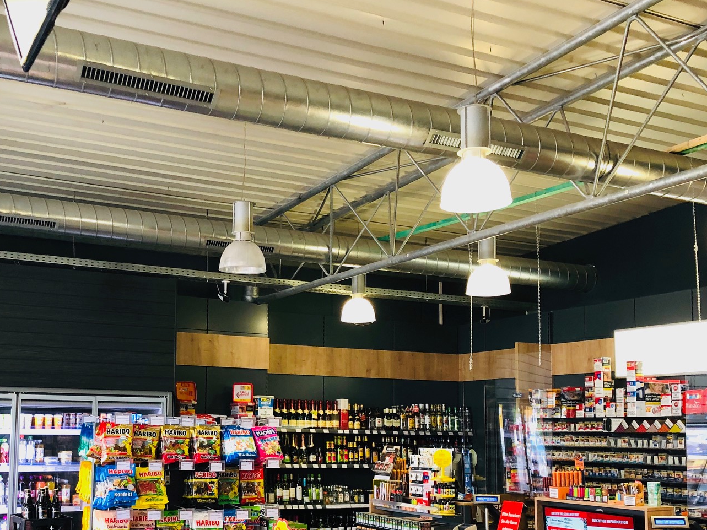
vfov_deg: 32.5
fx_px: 899
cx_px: 240
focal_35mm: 44
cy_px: 361
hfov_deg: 42.4
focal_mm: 4
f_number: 1.8
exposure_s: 1/20
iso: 40
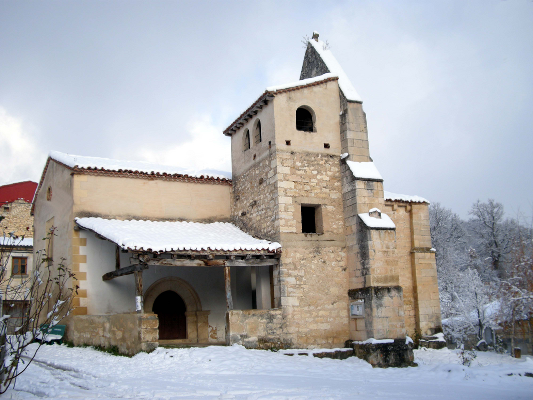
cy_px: 200
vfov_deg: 38.7
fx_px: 570
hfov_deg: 50.1
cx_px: 266
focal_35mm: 37
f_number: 2.8
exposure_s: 1/545
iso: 64
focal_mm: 7.9
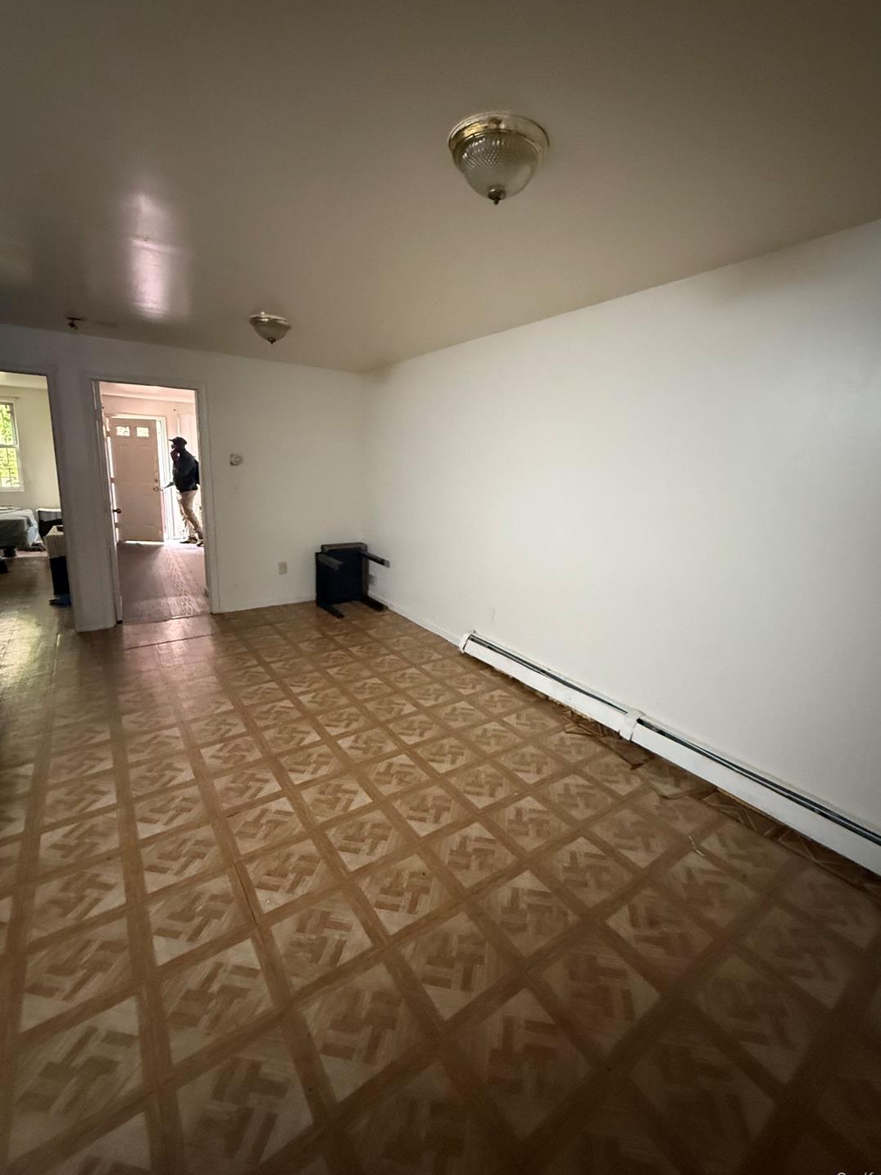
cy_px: 560
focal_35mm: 15
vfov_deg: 98.1
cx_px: 458
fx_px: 509
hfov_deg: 81.7
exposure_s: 1/40
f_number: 2.2
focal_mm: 2.22
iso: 1250
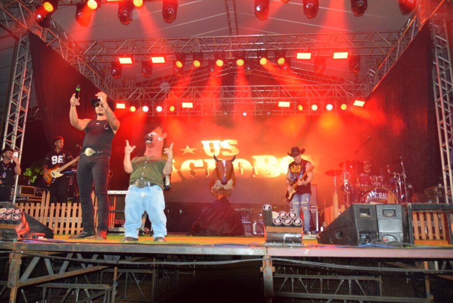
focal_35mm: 27
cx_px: 226
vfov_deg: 48.0
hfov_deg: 67.4
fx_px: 340
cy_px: 152
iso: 800
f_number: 5
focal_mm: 18
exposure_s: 1/100
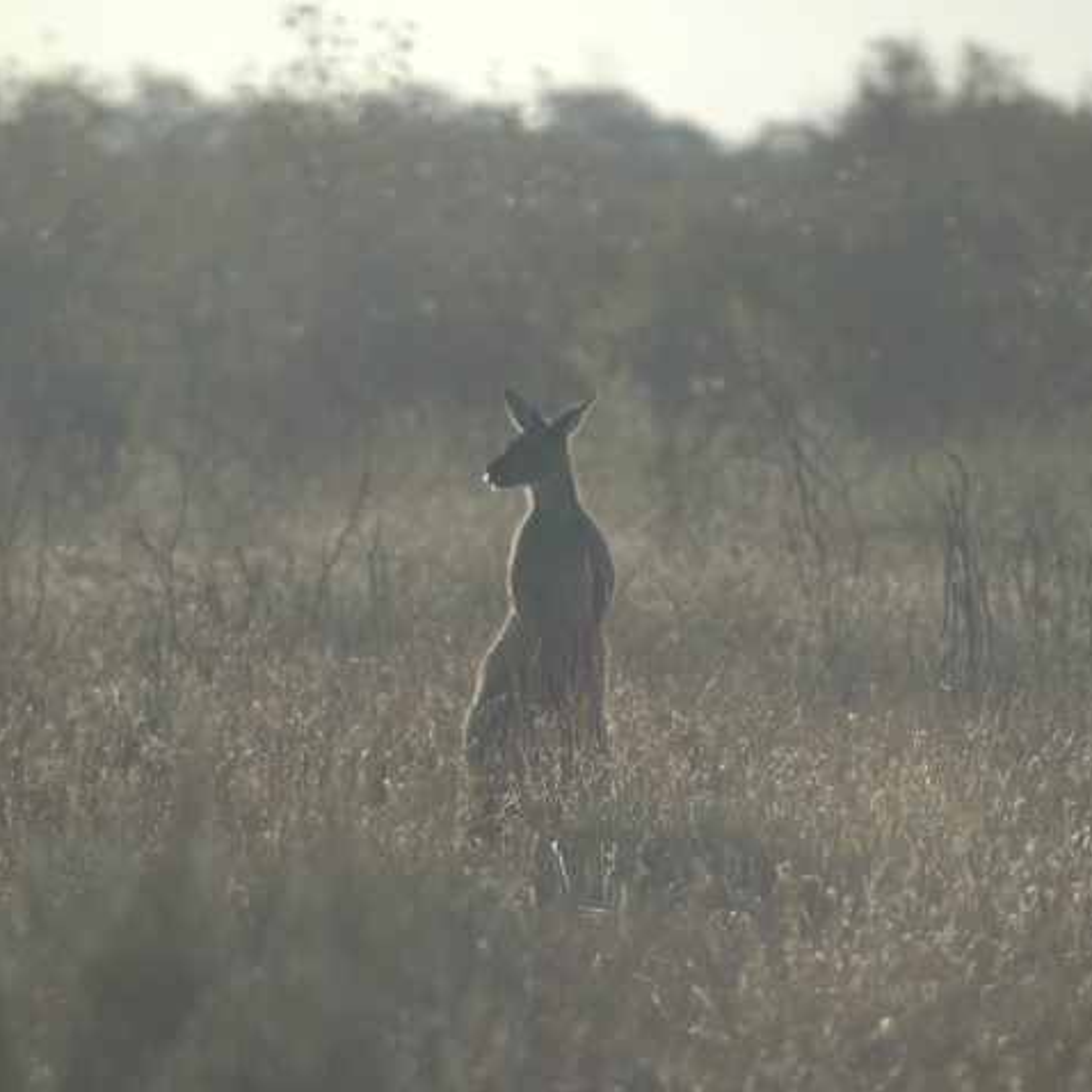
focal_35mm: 578
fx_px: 20629
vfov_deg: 3.0
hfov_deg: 3.0
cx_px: 527
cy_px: 546
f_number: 5.6
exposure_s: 1/1000
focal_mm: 300
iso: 200
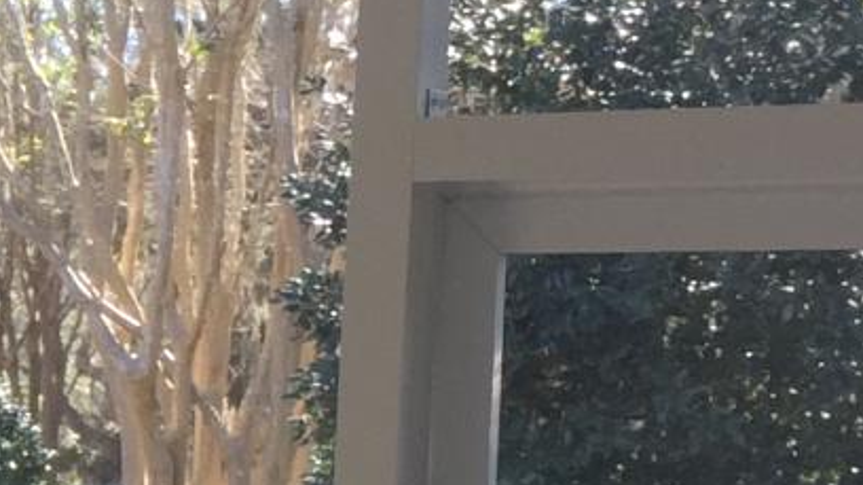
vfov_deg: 7.7
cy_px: 614
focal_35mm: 155
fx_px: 3545
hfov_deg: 12.6
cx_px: -690
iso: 40
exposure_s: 1/120
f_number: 2.2
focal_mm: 4.15
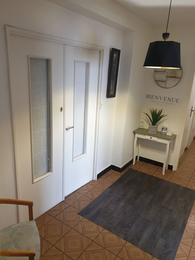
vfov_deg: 67.3
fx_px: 195
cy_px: 130
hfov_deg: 53.1
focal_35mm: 26
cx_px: 98
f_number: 1.5
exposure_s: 1/50
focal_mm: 4.3
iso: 200
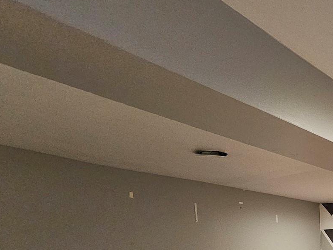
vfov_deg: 34.3
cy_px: 293
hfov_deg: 40.2
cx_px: 390
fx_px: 327
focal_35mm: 34
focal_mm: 2.2
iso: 400
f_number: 2.2
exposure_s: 1/40
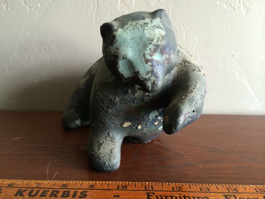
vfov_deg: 46.8
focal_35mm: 30
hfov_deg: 60.0
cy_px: 100
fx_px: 230
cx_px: 132
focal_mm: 4.12
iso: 125
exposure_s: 1/30
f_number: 2.2
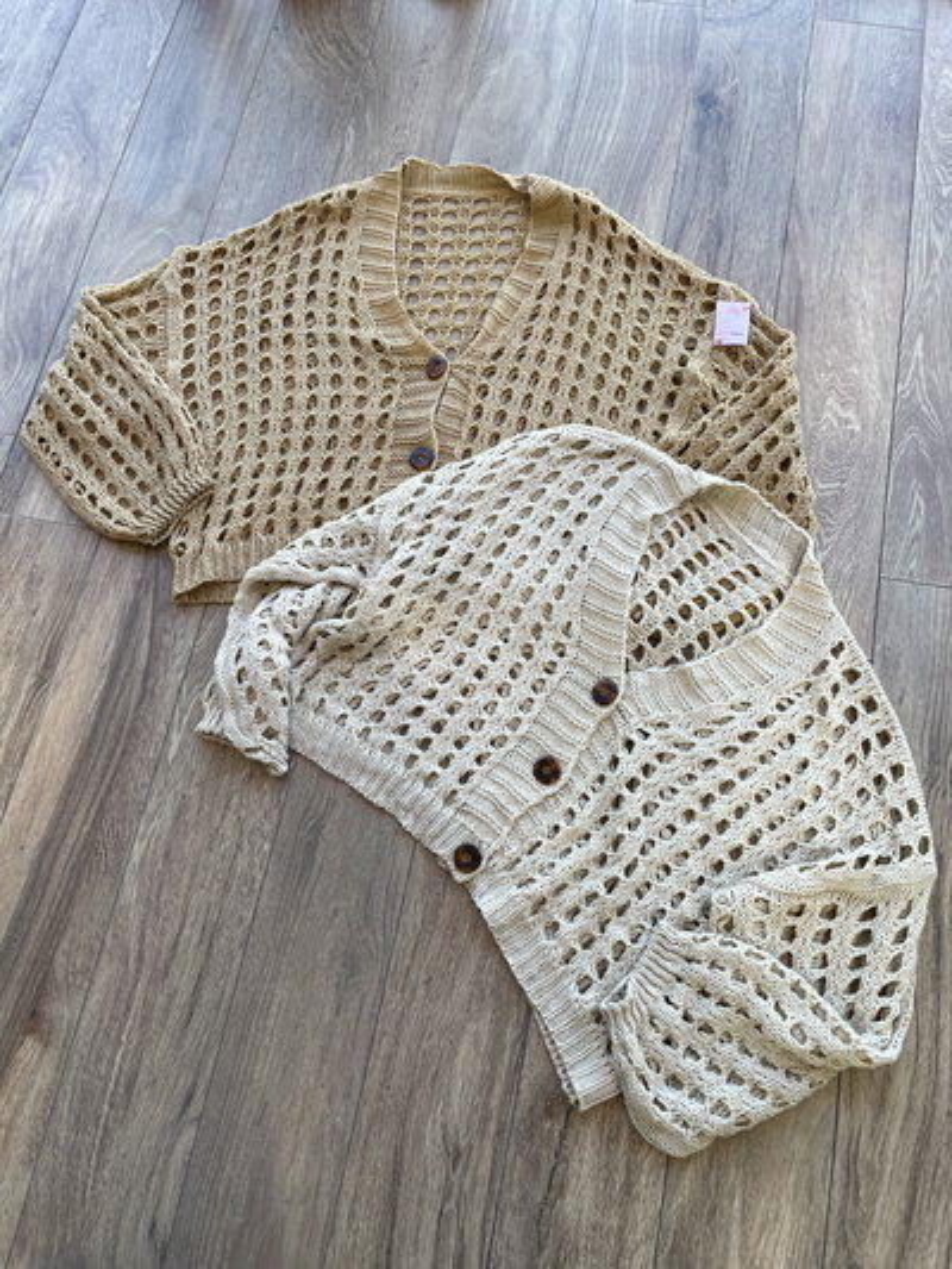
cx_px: 476
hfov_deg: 53.1
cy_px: 634
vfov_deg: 67.3
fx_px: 953
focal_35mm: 26
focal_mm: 4.2
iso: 32
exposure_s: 1/249
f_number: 1.6
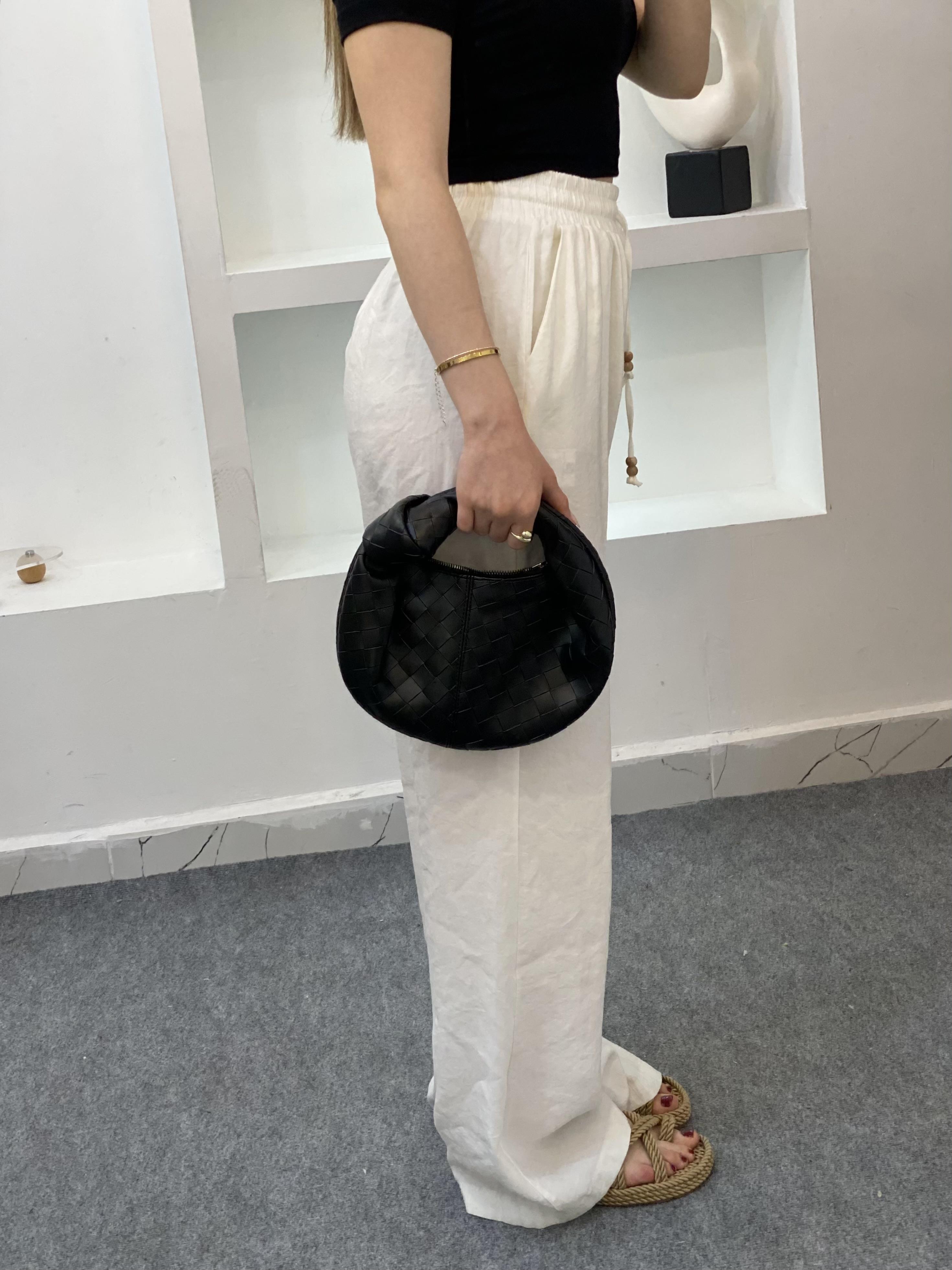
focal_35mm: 52
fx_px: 1907
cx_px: 476
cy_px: 635
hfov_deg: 28.0
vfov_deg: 36.8
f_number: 2
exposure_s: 1/122
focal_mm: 6
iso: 100
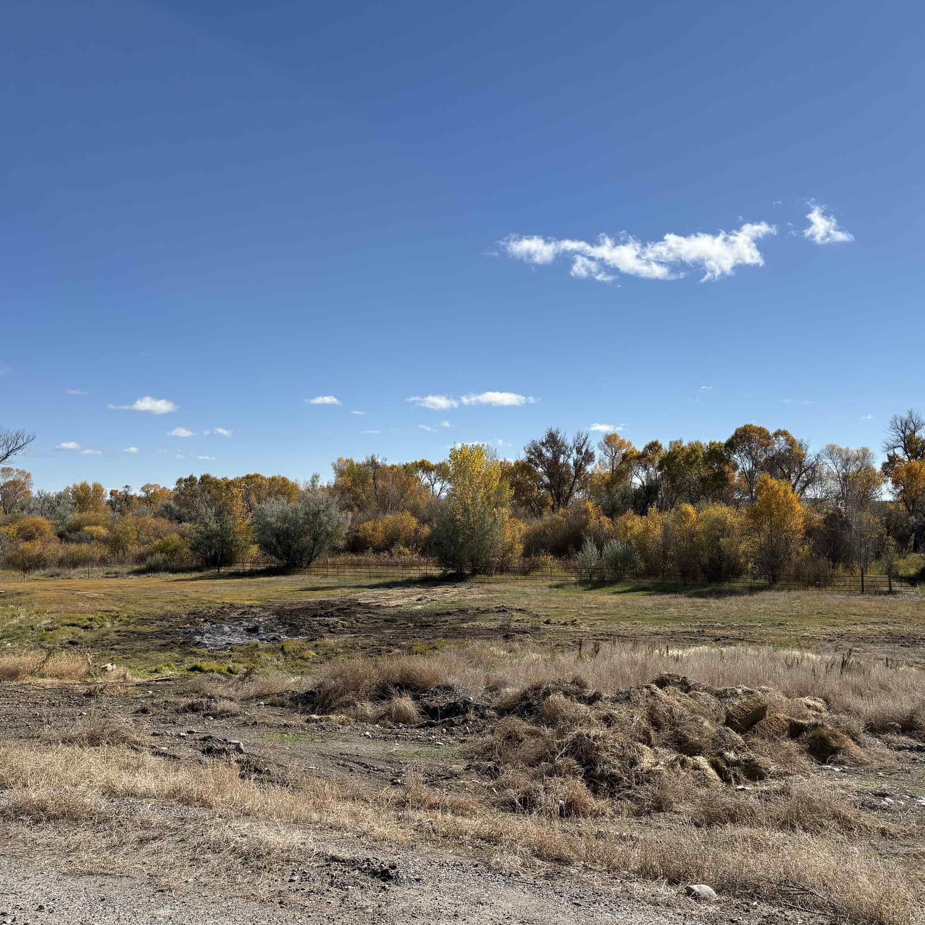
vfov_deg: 52.5
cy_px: 463
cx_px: 563
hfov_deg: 52.1
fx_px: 937
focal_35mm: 31
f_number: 1.6
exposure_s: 1/4950
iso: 50
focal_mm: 5.96
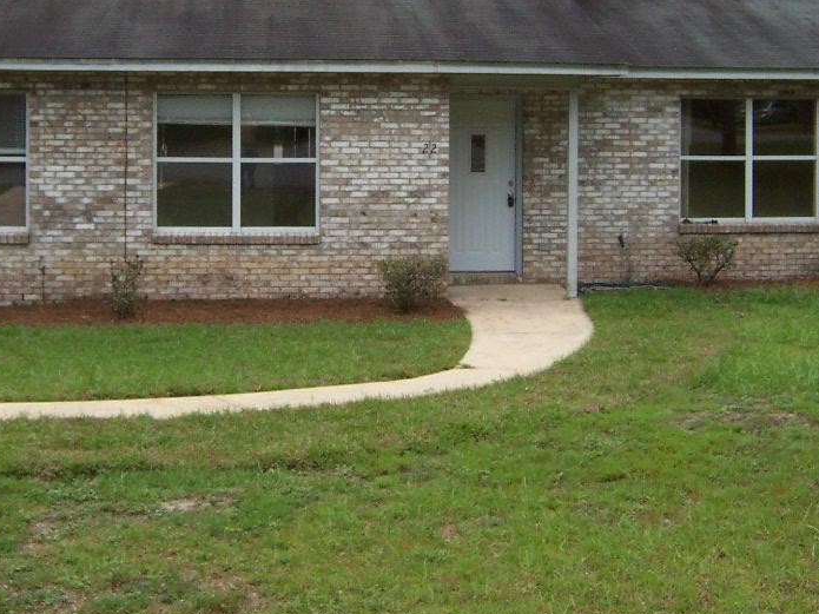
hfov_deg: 33.7
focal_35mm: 57
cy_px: 132
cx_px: 356
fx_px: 1348
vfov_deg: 25.3
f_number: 4
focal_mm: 5.5
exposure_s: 1/500
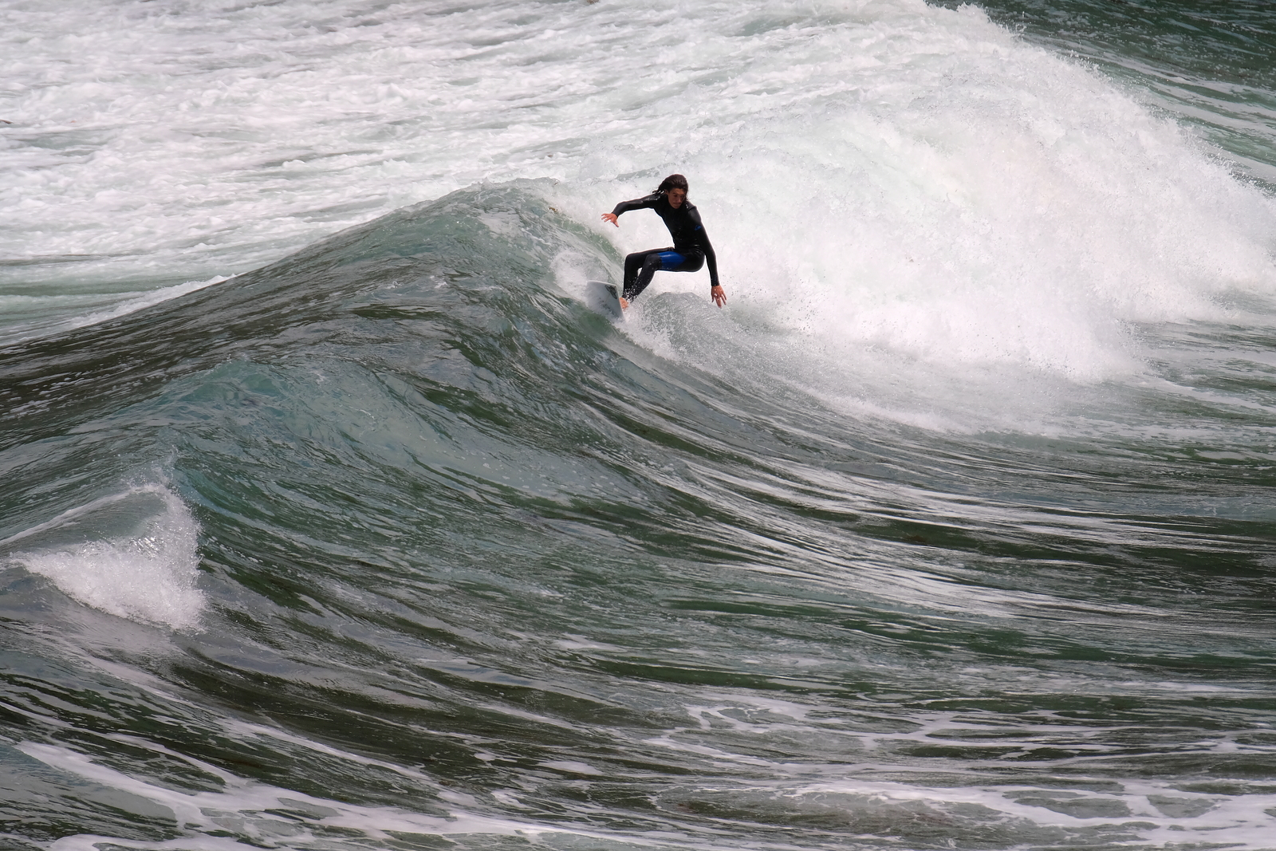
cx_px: 638
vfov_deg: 2.3
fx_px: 21267
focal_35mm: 600
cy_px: 426
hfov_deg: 3.4
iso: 320
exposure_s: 1/2000
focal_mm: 400
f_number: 6.3
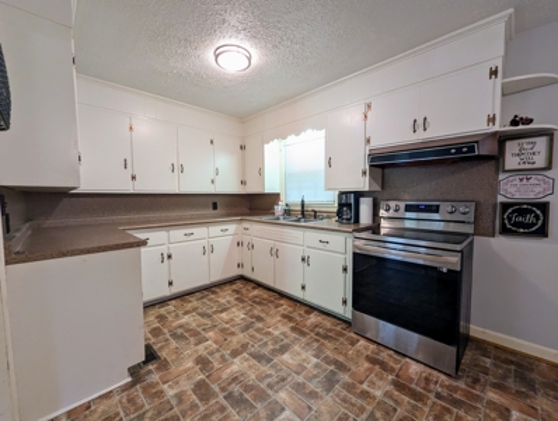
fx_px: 210
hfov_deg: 106.1
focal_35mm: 13
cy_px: 210
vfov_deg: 90.1
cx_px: 279
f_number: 2.2
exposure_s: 1/60
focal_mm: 1.95
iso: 423
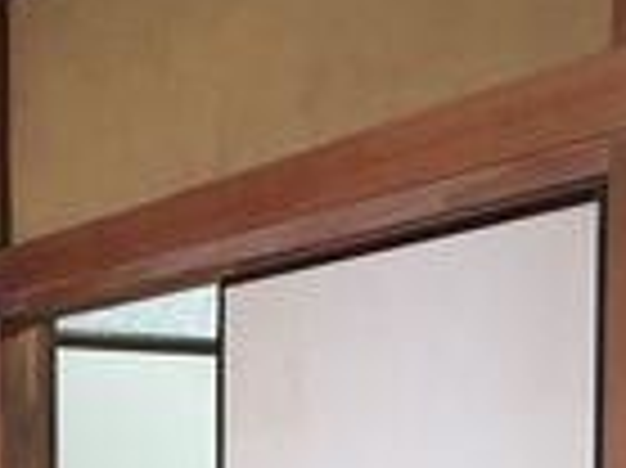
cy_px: 596
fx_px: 1698
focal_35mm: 94
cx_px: 216
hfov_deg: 20.8
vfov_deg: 15.0
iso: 200
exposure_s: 1/20
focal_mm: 4.15
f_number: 2.2
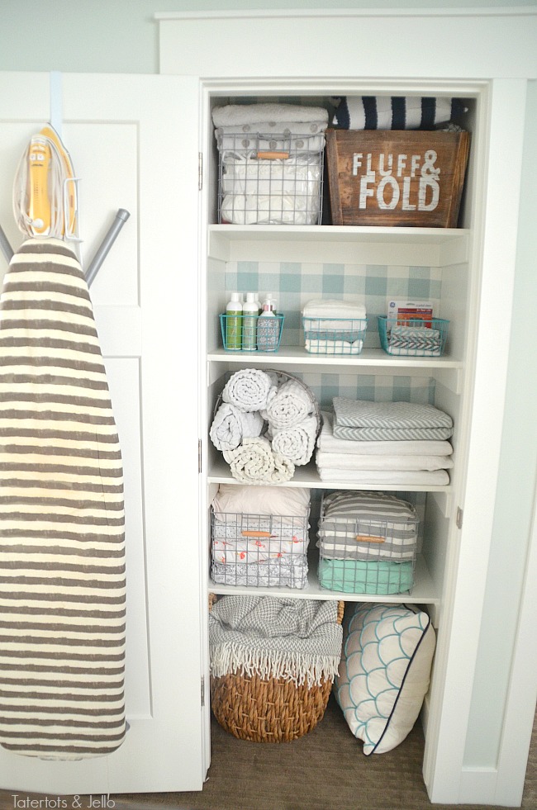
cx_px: 268
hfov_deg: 47.7
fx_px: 607
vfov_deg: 67.5
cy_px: 405
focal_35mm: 27
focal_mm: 18
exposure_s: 1/50
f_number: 3.5
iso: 1000
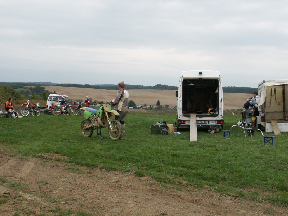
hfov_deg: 41.1
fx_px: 383
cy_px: 119
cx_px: 167
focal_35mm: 46
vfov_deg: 31.5
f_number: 5.6
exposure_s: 1/180
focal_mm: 9.66
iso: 100
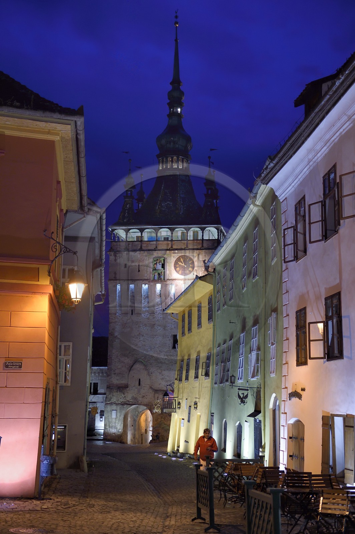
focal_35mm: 48
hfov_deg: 28.0
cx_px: 178
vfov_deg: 41.1
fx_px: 711
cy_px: 267
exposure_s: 1/50
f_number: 3.5
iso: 1600
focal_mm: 48
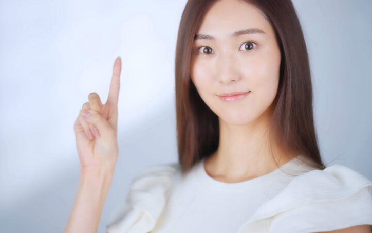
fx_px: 1541
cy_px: 99
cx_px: 170
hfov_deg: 13.8
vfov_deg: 8.6
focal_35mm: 152
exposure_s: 1/400
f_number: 1.8
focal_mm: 135
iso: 400
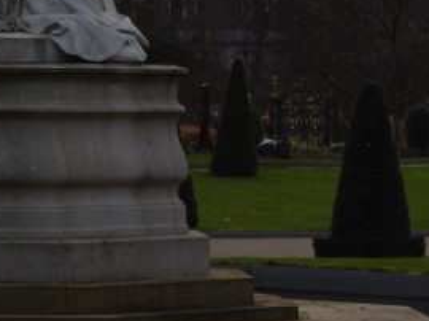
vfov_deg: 4.9
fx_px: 3725
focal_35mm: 301
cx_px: 10
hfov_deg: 6.6
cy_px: -253
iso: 220
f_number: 8
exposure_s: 1/250
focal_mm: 55
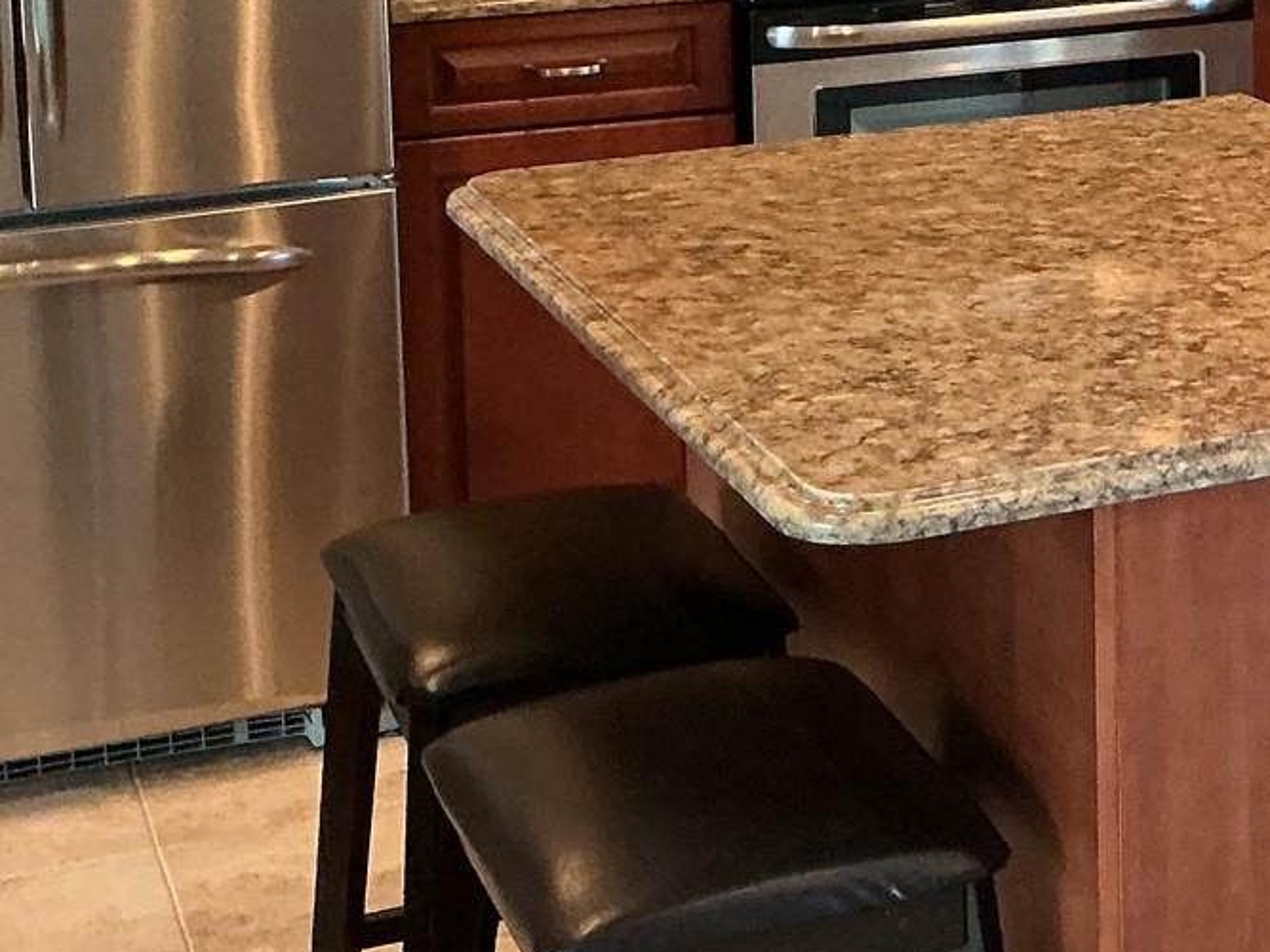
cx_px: 1691
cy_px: -103
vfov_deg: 16.1
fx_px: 3265
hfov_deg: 20.0
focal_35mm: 89
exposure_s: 1/60
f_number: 1.8
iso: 160
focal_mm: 3
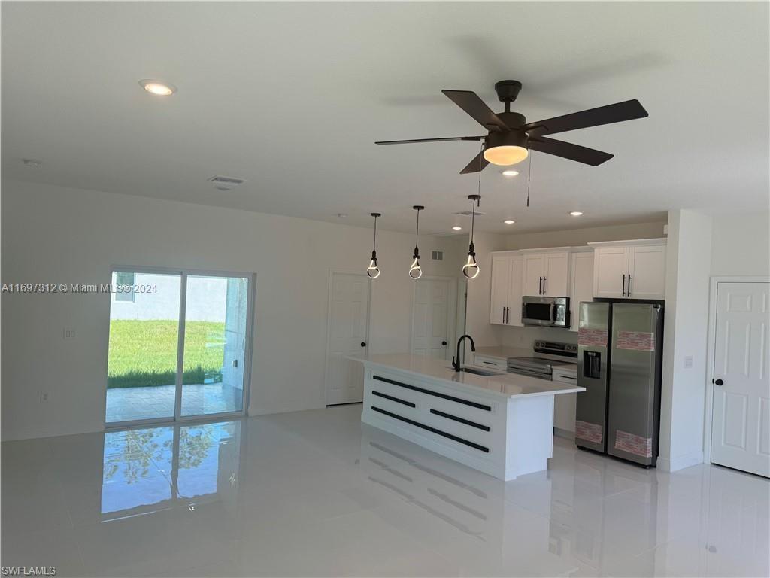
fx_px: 534
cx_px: 385
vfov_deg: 56.8
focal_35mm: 24
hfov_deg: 71.6
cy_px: 289
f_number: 1.78
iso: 80
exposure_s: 1/433
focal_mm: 6.76
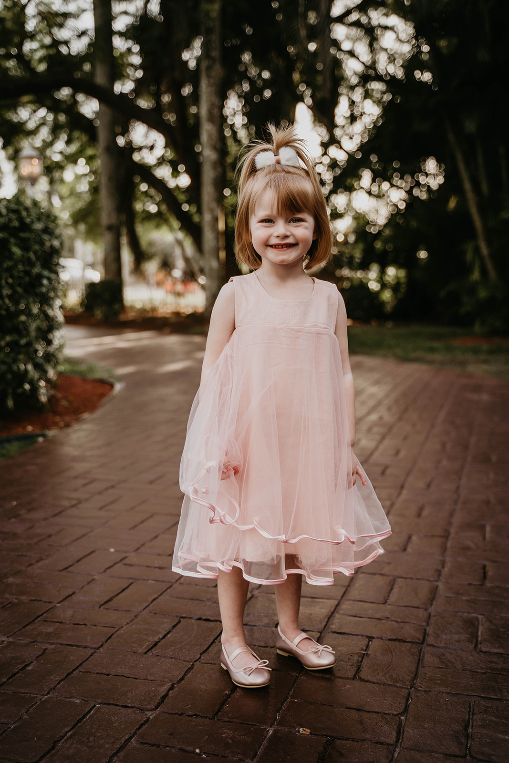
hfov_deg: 33.4
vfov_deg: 48.5
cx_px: 254
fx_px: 848
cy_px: 382
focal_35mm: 40
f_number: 2.8
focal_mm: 40
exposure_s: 1/400
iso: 200
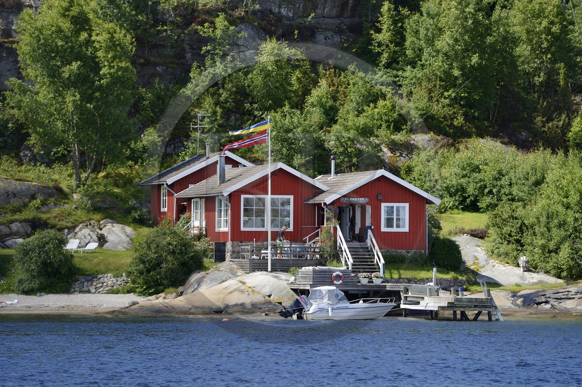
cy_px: 194
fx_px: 3231
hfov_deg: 10.3
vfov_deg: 6.9
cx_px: 291
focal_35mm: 200
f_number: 5
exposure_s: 1/640
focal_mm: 200
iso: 200
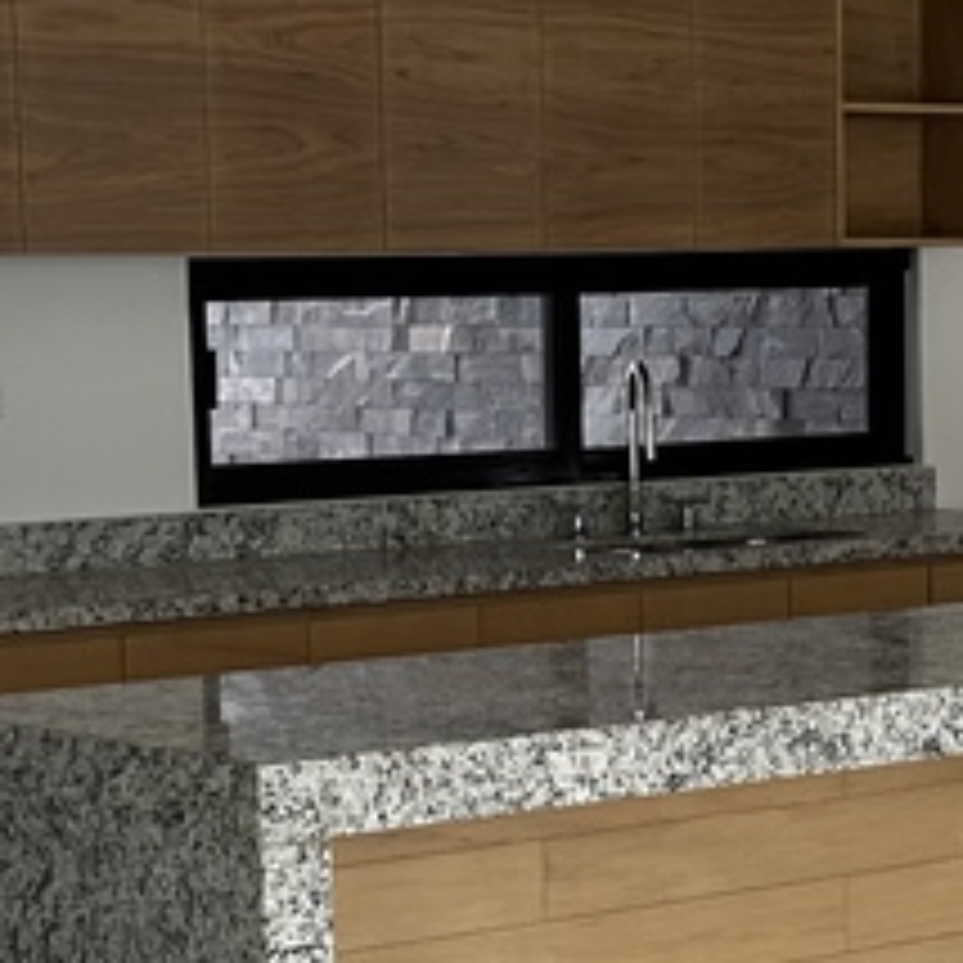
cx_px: 693
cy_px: 770
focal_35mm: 119
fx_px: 3745
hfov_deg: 14.6
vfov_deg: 14.6
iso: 80
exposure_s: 1/357
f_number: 1.78
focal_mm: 6.86
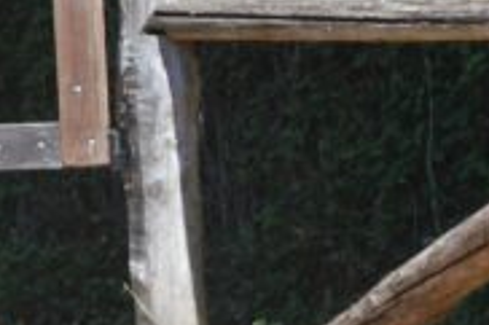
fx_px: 12021
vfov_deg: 1.5
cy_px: -235
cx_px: -392
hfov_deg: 2.3
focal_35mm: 886
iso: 800
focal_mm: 105
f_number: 5.6
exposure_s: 1/500
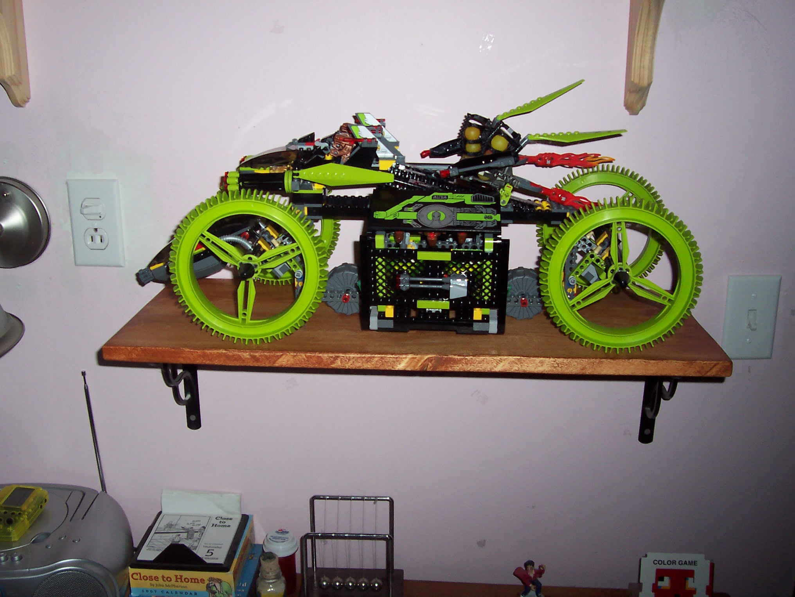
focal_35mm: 37
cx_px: 398
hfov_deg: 50.1
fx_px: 850
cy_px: 298
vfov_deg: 38.7
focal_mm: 5.6
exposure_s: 1/60
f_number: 2.8
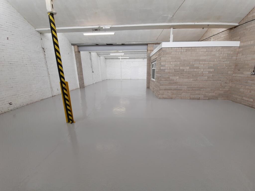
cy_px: 96
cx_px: 128
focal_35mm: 13
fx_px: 96
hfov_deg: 106.2
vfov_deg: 89.9
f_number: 2.2
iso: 40
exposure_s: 1/162
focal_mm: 1.74
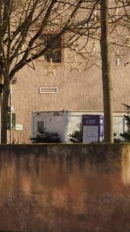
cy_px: 125
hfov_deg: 4.0
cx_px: -453
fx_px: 1691
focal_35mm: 276
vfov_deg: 7.8
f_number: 10
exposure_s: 1/250
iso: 200
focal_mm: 50
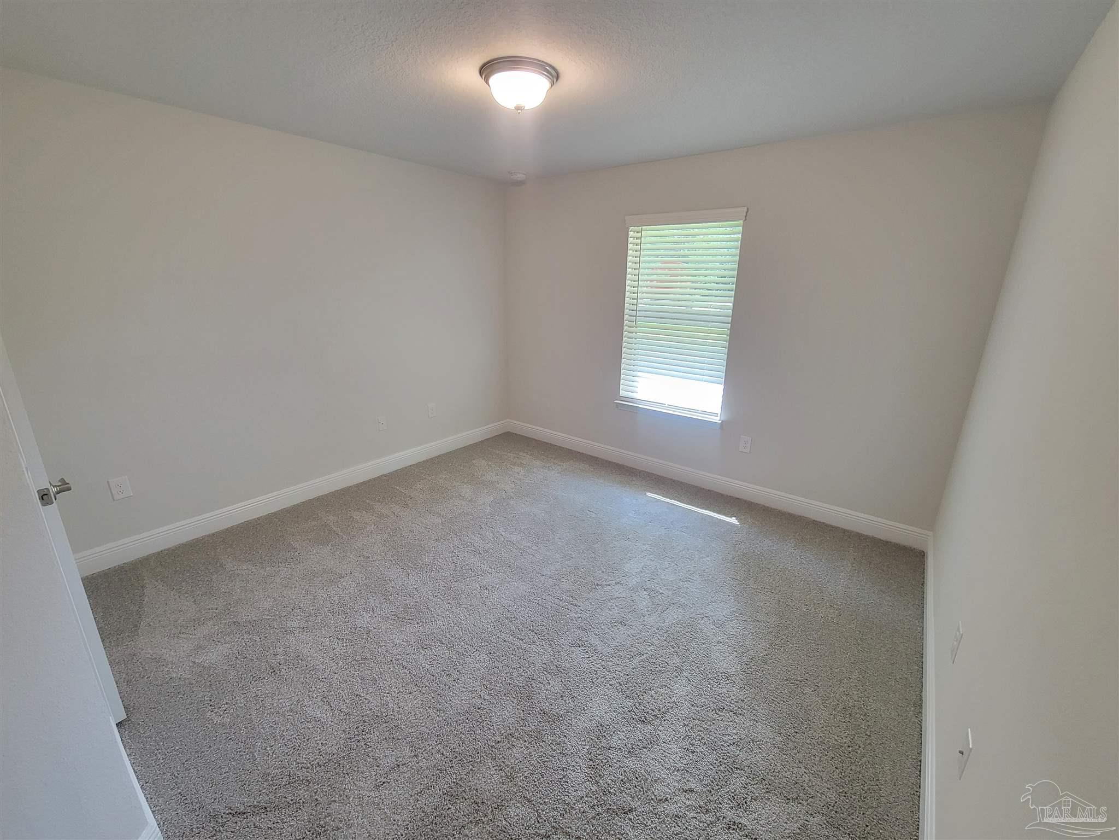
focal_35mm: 13
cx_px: 560
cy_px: 420
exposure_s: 1/60
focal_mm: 2.2
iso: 320
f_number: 2.2
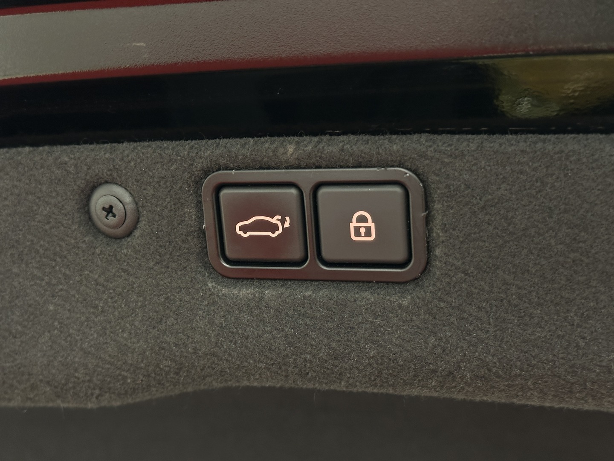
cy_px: 230
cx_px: 307
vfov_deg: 30.3
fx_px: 851
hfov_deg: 39.7
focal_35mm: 48
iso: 400
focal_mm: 6.86
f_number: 1.78
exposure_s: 1/40
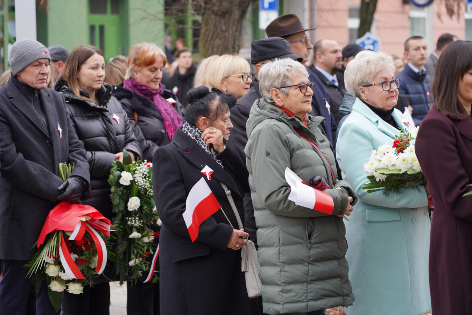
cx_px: 235
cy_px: 157
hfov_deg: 19.3
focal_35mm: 106
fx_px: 1390
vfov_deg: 12.9
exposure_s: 1/100
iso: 250
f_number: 4
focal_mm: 105
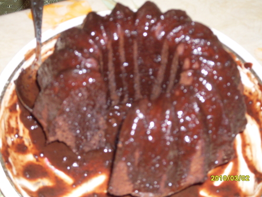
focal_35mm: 93
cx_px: 131
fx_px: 704
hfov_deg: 21.1
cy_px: 98
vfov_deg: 15.9
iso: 100
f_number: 4.4
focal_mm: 15.3
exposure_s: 1/60
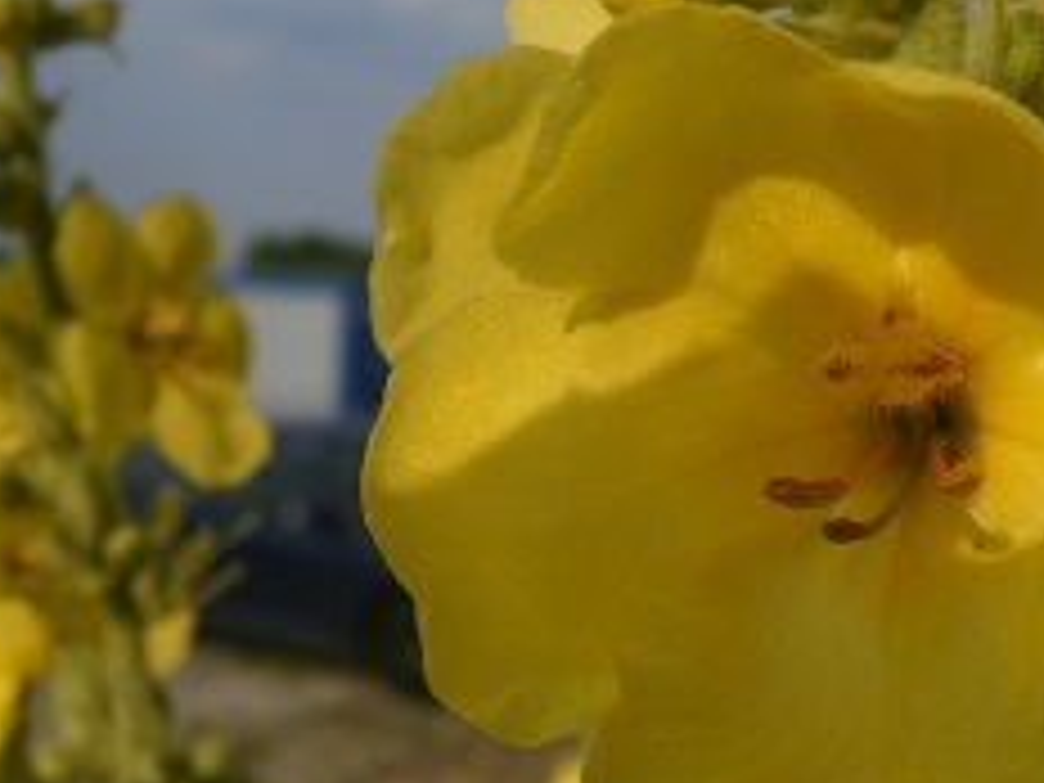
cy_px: 500
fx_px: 1598
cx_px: 821
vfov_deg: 27.4
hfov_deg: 35.1
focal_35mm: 53
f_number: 8.5
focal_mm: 5.45
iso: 100
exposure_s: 1/400
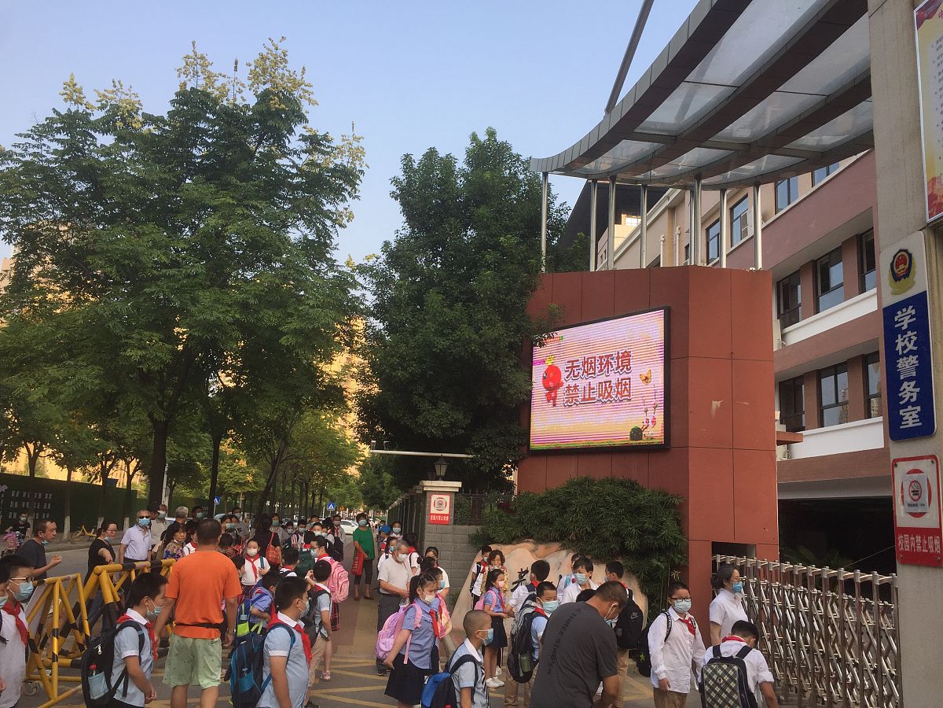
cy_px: 354
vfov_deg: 48.2
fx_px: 790
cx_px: 472
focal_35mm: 29
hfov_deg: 61.7
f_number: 2.2
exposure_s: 1/638
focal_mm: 4.15
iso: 32
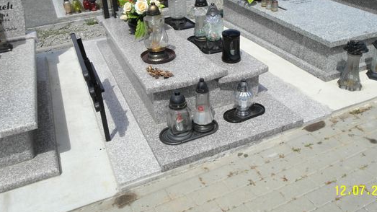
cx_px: 198
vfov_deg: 35.9
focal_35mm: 32
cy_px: 54
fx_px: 320
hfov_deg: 61.0
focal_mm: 5.2
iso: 80
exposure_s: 1/1500
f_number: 3.4
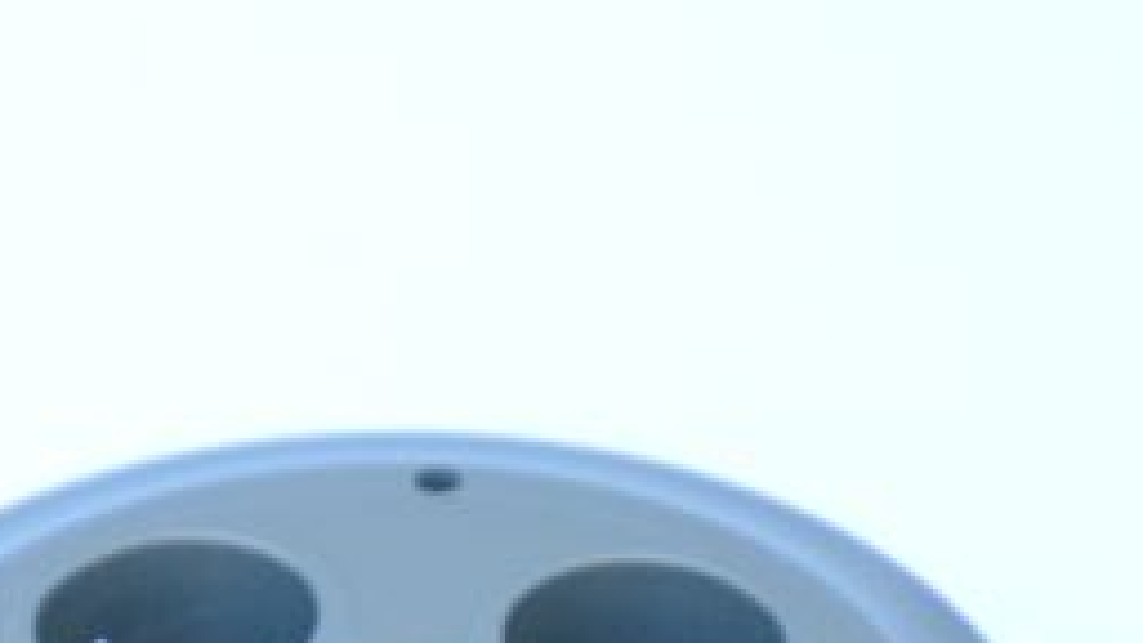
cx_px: -174
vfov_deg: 2.9
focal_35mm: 417
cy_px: 1023
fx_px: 12627
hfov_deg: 5.2
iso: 800
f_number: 6.3
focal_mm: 85
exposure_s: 1/125
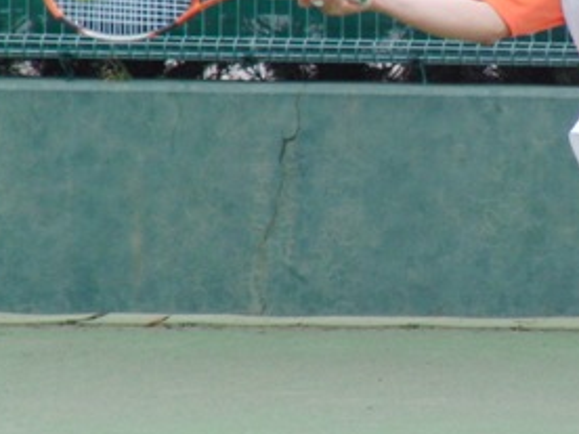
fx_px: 20139
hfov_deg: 1.6
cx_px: 543
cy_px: 147
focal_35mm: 1204
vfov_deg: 1.2
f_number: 4.5
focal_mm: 92
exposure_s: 1/1000
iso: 200
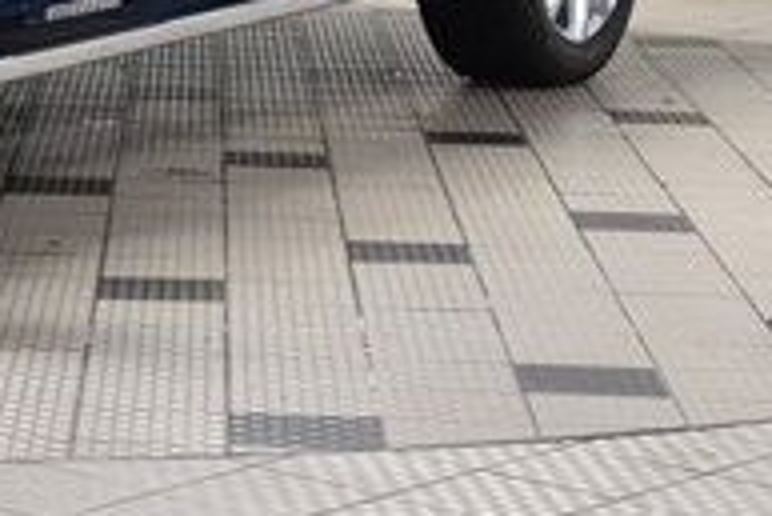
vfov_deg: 7.5
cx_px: -436
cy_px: -286
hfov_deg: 11.0
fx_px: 3841
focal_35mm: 179
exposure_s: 1/60
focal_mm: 36
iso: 1600
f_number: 5.6
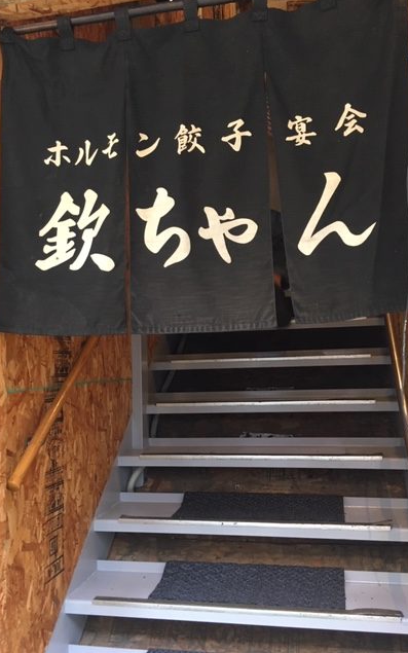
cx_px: 222
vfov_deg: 61.2
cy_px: 325
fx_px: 551
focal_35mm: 31
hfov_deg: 40.6
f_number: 2.2
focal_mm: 4.15
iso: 125
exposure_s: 1/30
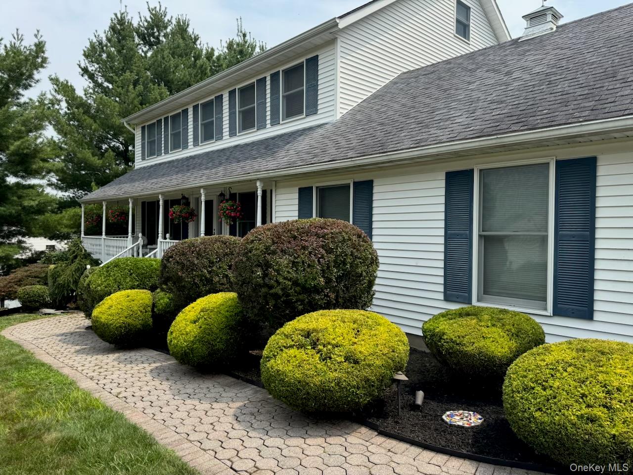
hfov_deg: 71.6
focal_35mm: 24
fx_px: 439
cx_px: 316
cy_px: 238
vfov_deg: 56.8
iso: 80
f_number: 1.78
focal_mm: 6.76
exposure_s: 1/2604
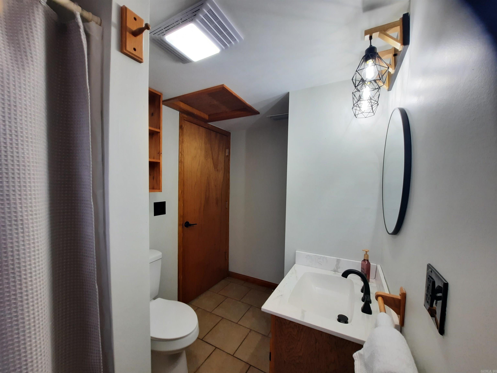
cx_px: 248
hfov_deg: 106.2
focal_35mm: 13
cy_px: 186
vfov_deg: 89.9
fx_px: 187
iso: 40
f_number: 2.2
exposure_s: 1/40
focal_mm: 1.74
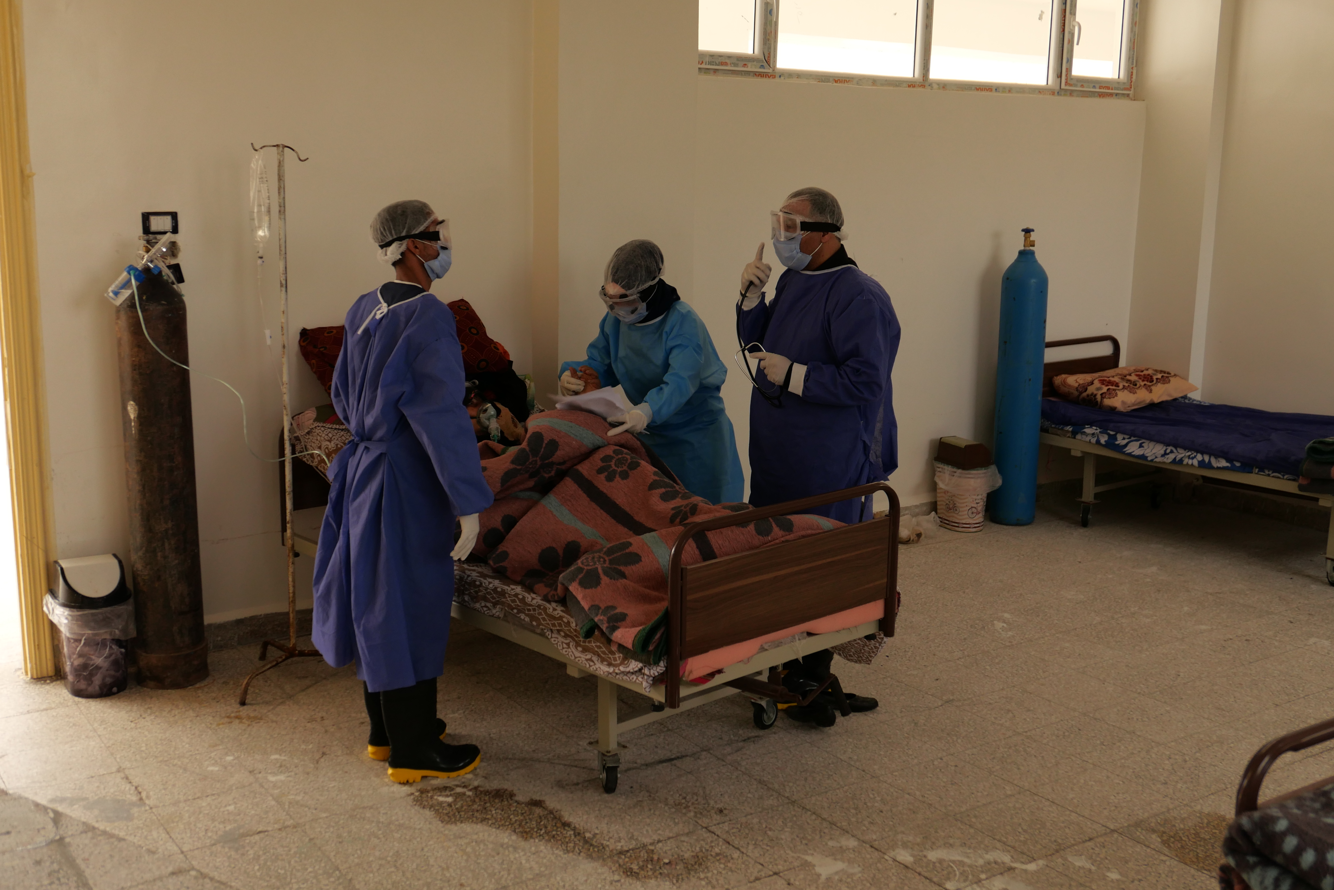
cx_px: 667
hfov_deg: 49.5
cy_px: 445
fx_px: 1445
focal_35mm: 39
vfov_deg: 34.2
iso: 320
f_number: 2.4
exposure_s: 1/80
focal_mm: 17.4
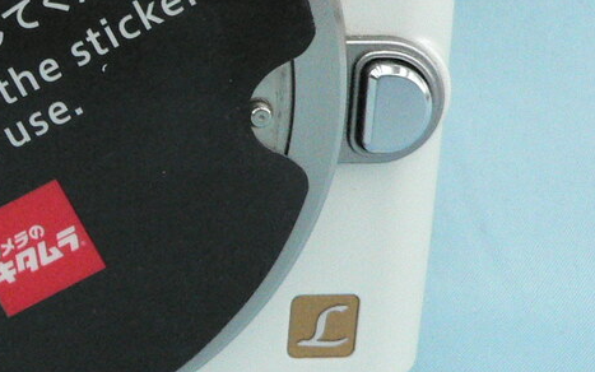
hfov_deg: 19.7
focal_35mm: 98
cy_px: -11
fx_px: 1589
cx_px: -149
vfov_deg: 13.2
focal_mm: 6
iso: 400
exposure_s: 1/80
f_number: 4.5
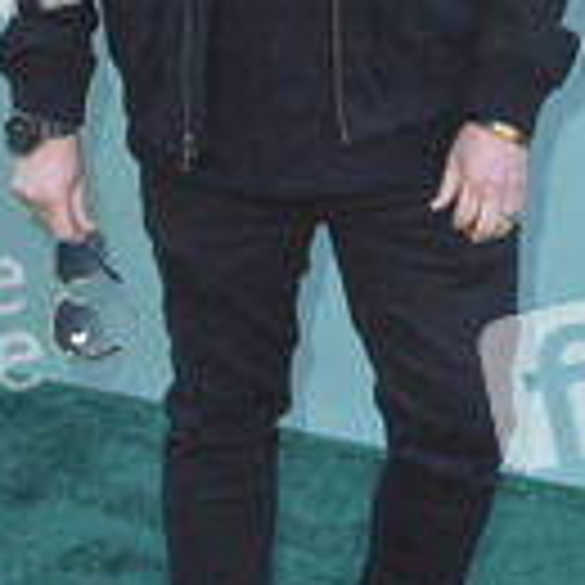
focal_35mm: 136
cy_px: 140
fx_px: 2600
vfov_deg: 12.8
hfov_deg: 12.8
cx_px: 304
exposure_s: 1/250
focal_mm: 52
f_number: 6.3
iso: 320
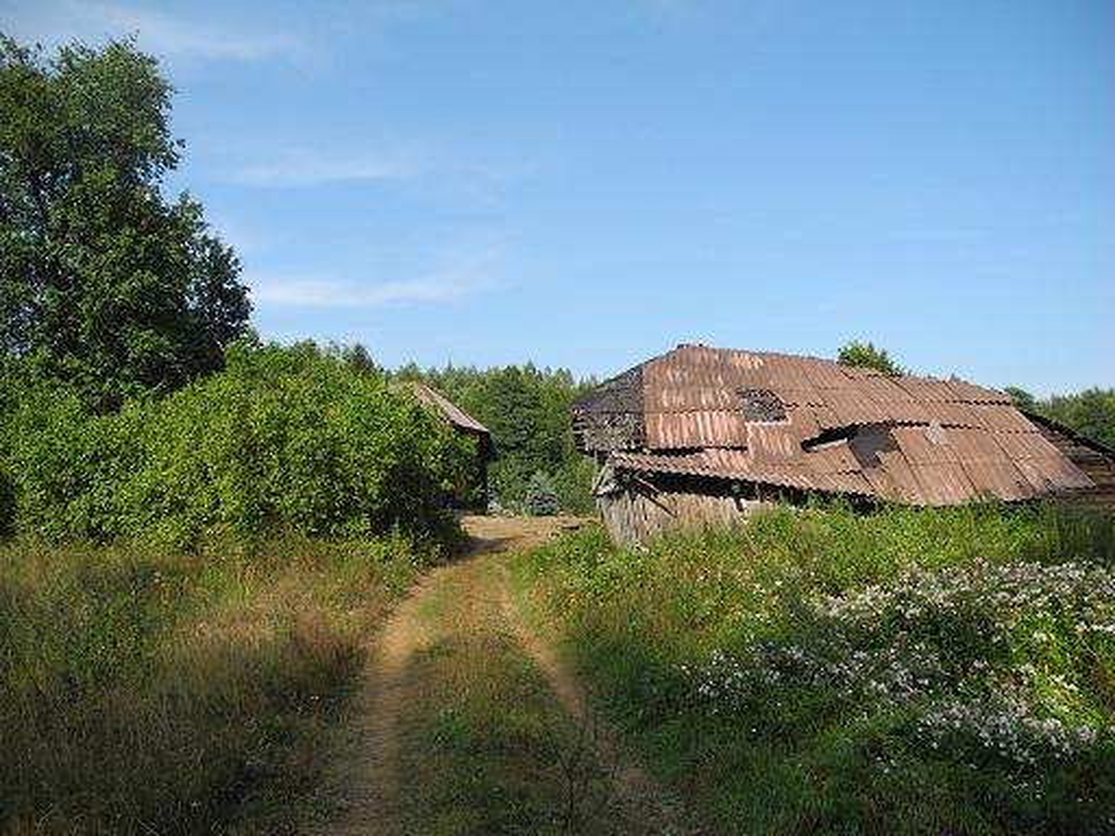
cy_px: 418
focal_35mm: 28
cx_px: 558
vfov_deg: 49.7
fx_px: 902
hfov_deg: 63.4
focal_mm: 6
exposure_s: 1/800
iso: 100
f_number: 3.2
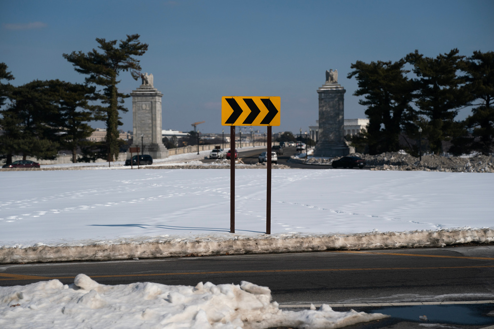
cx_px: 247
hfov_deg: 28.8
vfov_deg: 19.5
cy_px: 164
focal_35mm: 70
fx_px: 961
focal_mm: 70
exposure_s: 1/32000
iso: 320
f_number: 2.5
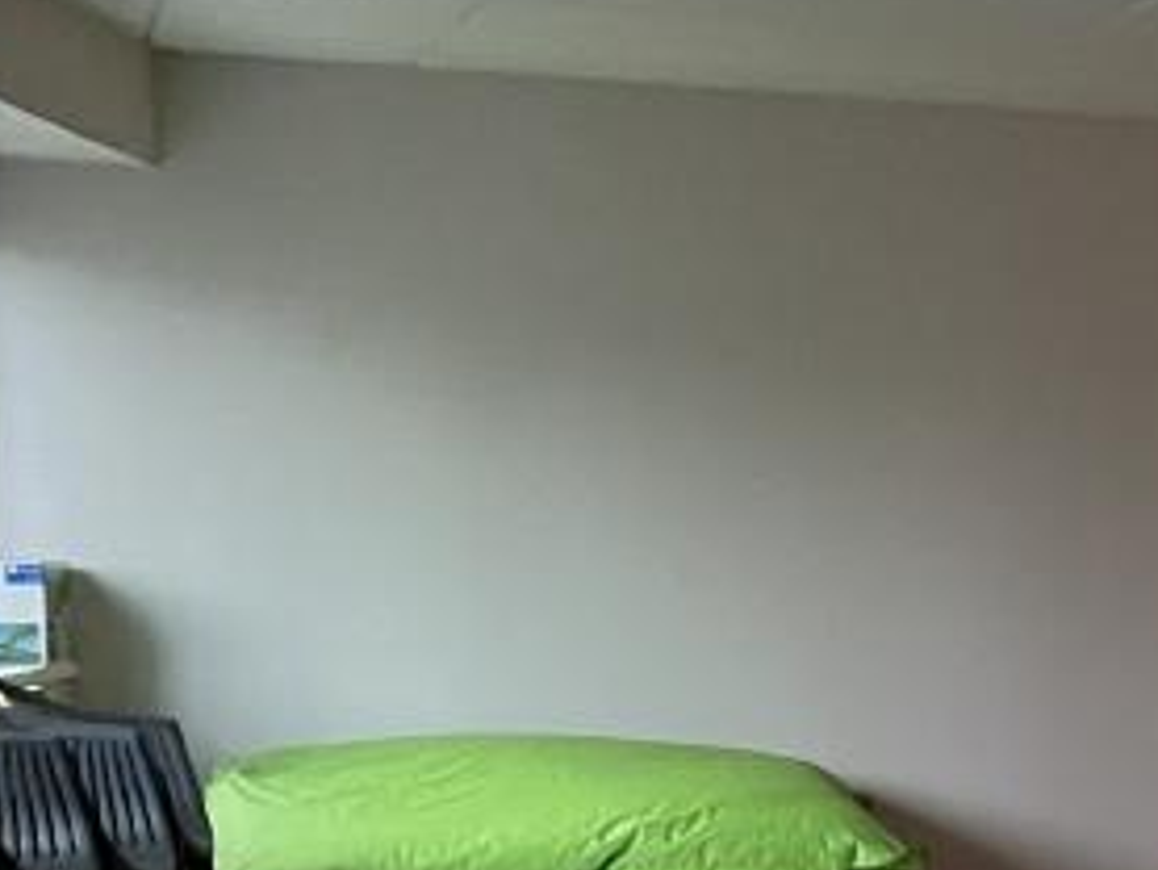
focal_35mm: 120
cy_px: 1108
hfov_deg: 14.7
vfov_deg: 12.0
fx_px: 4016
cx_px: 1956
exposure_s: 1/50
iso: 500
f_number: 1.6
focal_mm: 4.2
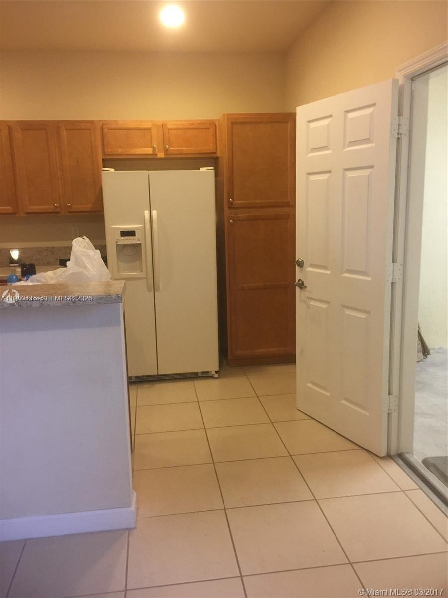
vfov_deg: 61.7
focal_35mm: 29
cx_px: 224
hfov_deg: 48.2
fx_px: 500
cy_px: 299
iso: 125
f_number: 2.2
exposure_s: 1/15
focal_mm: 4.15
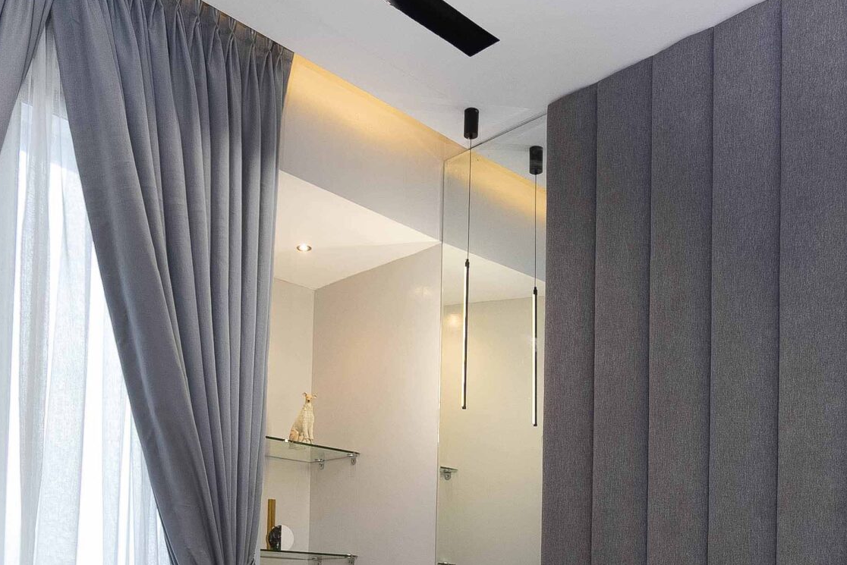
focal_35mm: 39
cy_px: 598
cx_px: 403
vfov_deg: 31.1
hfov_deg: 49.5
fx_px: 918
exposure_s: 1/30
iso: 400
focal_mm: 17
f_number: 2.8
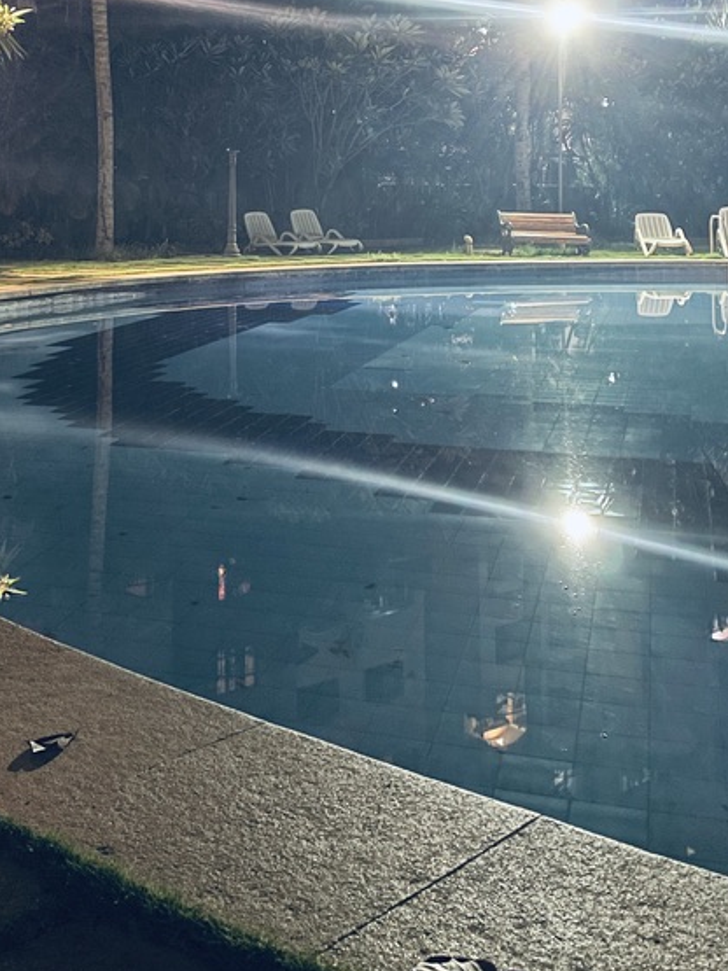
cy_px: 124
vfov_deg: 37.4
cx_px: 208
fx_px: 1346
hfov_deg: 29.9
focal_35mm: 48
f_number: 1.6
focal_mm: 4.2
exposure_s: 1/25
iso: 800
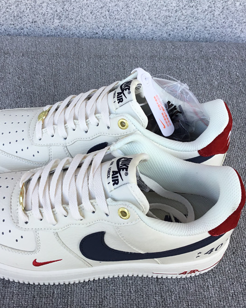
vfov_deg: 44.8
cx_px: 110
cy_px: 156
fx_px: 373
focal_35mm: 41
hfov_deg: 36.4
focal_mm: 3.3
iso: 25
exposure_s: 1/186
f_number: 2.4
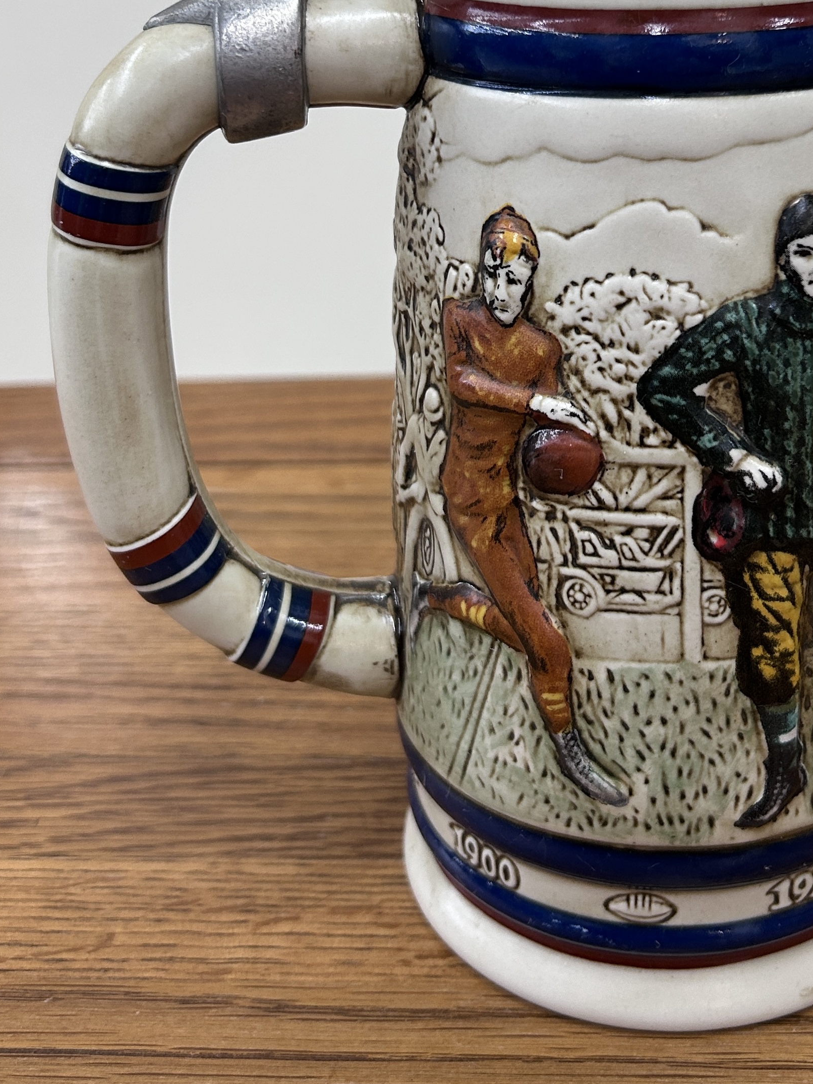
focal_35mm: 41
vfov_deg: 44.9
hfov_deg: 34.7
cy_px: 334
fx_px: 1284
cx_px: 563
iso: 125
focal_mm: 5.7
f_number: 1.5
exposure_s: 1/120
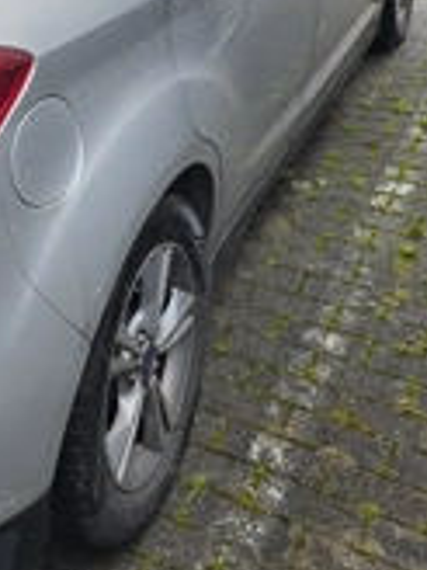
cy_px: 70
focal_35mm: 56
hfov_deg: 24.6
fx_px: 921
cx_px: -24
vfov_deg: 32.8
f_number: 1.7
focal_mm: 6.3
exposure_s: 1/182
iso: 16
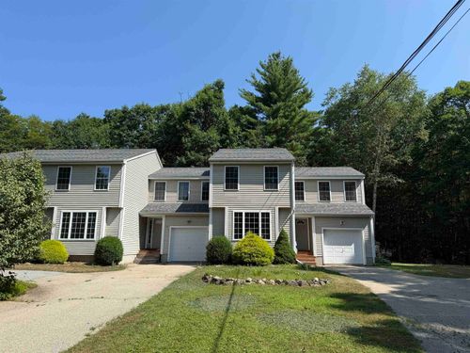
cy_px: 176
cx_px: 235
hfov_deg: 71.6
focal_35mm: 24
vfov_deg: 56.8
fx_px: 326
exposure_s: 1/3425
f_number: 1.78
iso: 80
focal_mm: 6.76
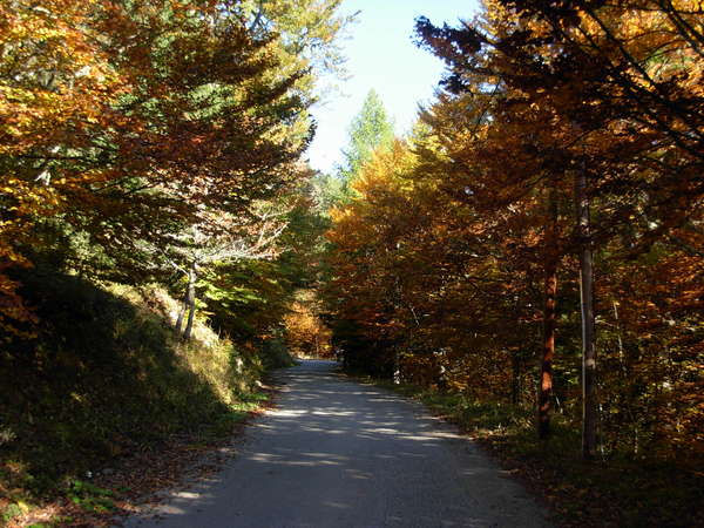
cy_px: 264
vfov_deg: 37.7
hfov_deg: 49.0
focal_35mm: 38
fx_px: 773
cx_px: 352
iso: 79
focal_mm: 6.3
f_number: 2.9
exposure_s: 1/152
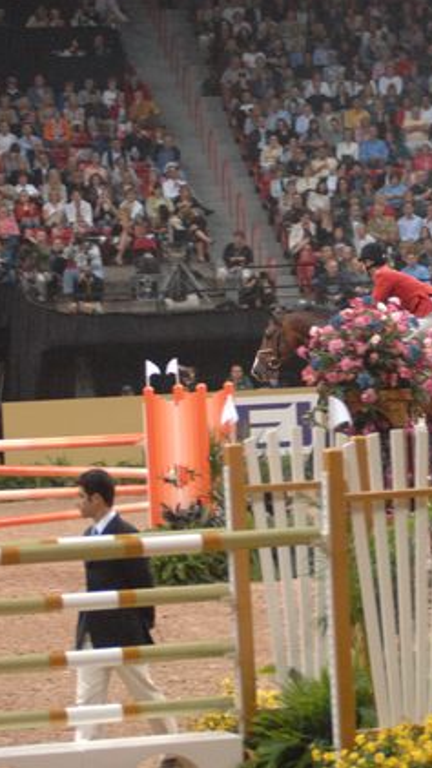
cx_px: 399
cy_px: 382
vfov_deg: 12.9
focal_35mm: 167
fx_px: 3399
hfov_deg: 7.3
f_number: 2.8
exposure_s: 1/320
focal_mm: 70
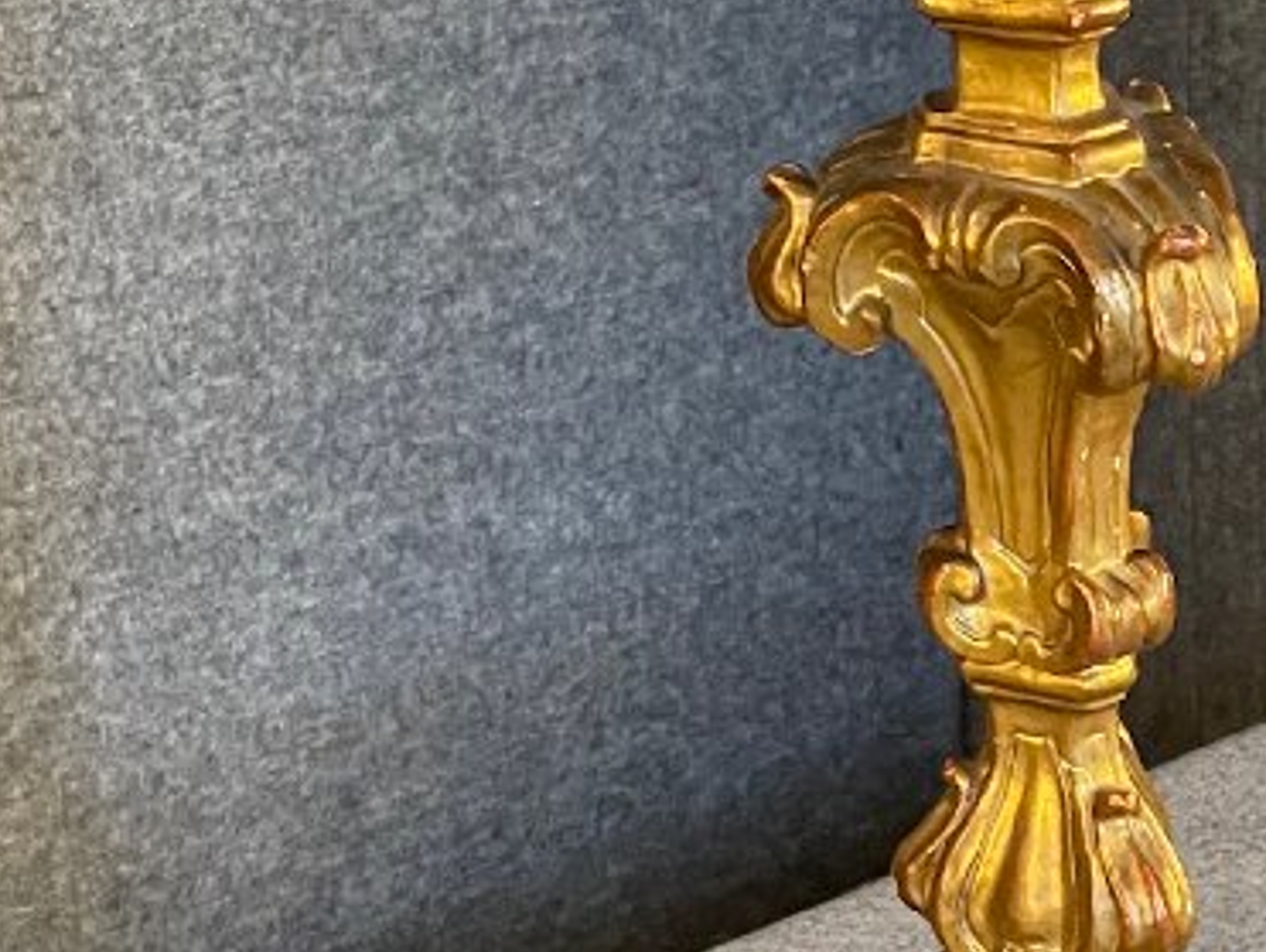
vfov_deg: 8.8
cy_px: 276
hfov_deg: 11.7
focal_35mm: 168
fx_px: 6150
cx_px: 1136
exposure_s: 1/60
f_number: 2
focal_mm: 6
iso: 500
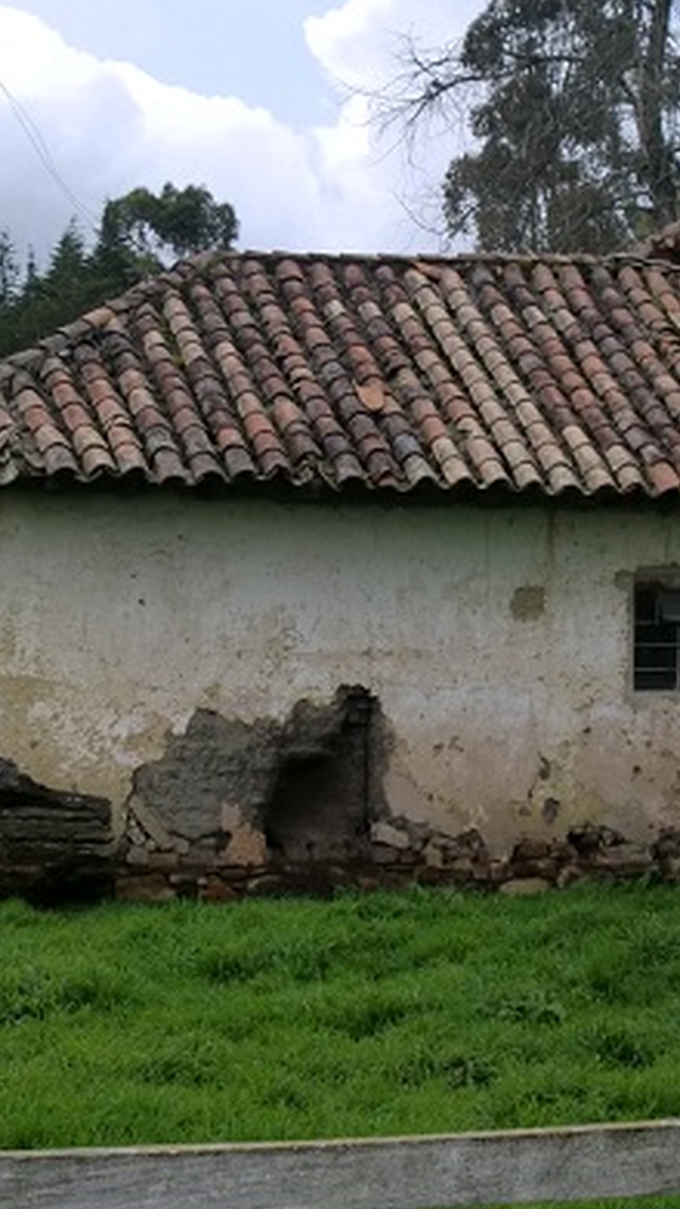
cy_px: 496
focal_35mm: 80
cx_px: 495
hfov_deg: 15.1
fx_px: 2564
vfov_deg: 26.5
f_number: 3.1
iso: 64
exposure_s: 1/250
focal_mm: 6.3
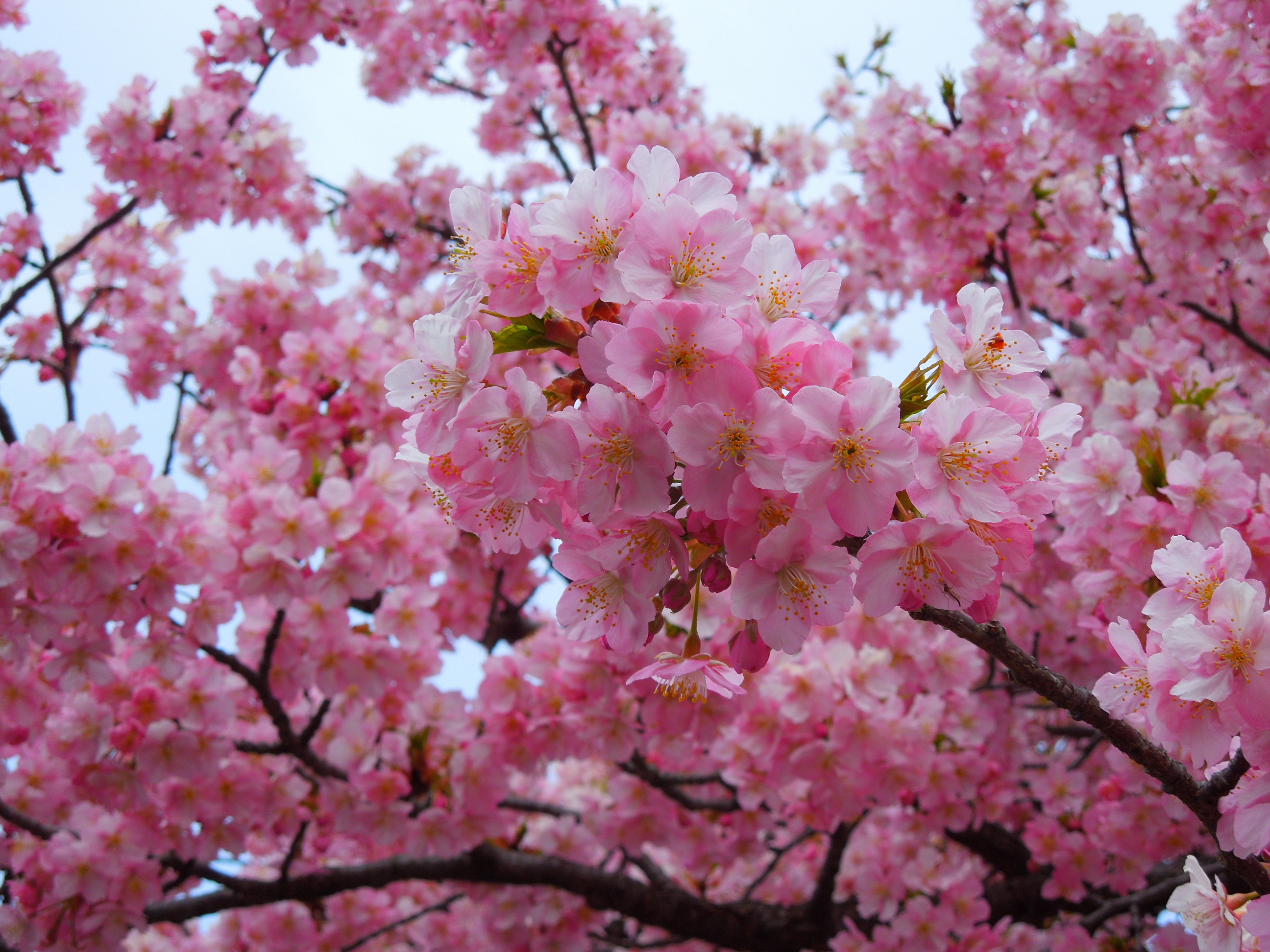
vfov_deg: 21.3
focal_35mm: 69
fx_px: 2531
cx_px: 635
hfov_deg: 28.2
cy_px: 476
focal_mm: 12.5
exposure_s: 1/320
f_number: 4.4
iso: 100
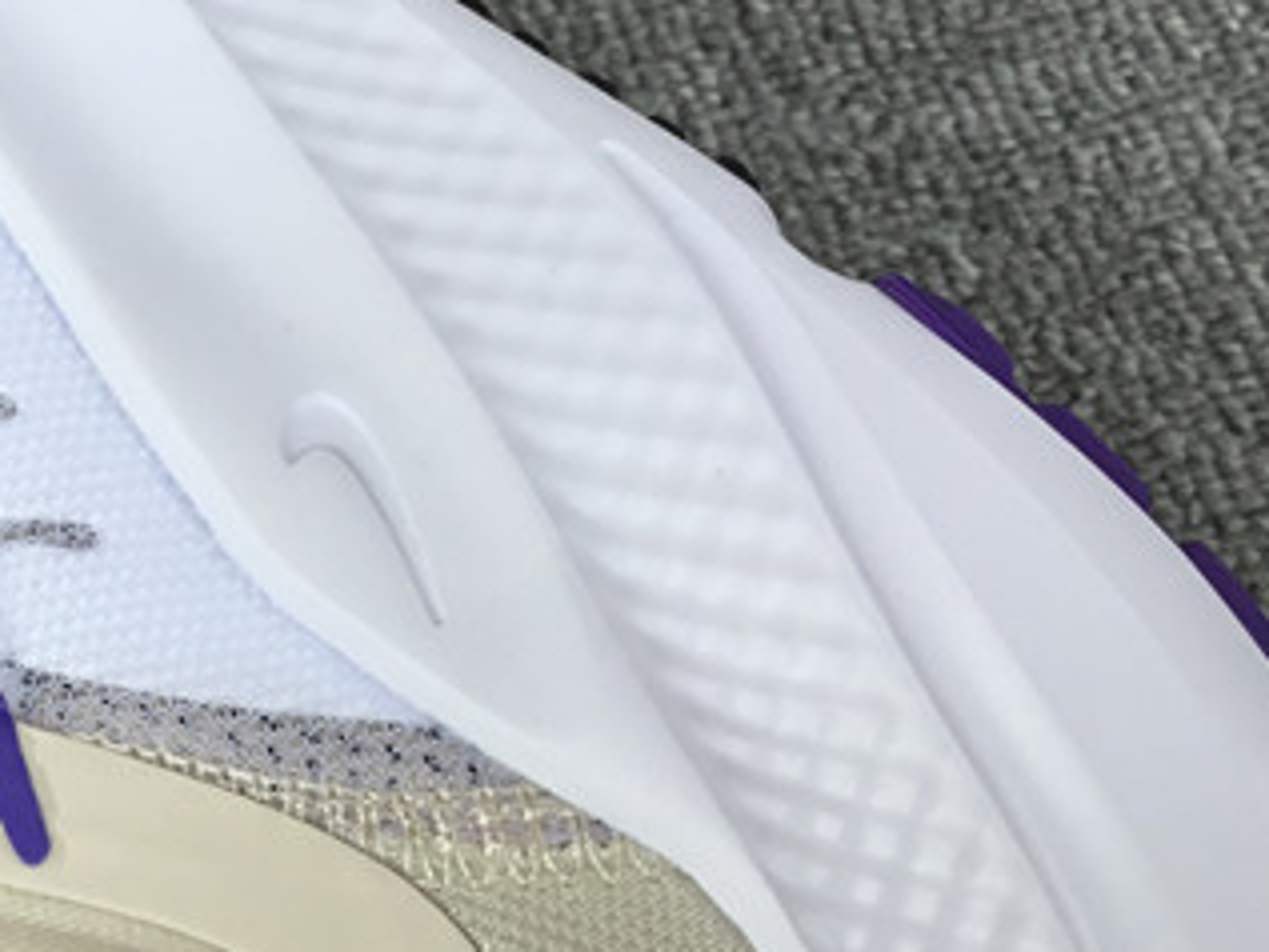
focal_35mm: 88
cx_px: 116
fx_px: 3227
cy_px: 498
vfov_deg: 16.8
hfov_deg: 21.7
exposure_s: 1/191
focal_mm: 3.3
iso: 25
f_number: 2.4
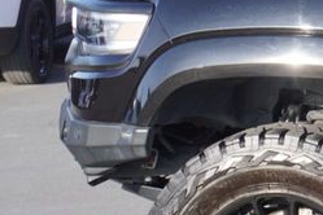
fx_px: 1552
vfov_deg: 7.9
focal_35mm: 173
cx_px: 652
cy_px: 95
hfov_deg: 10.8
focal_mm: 28
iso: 100
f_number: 6.3
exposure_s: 1/125
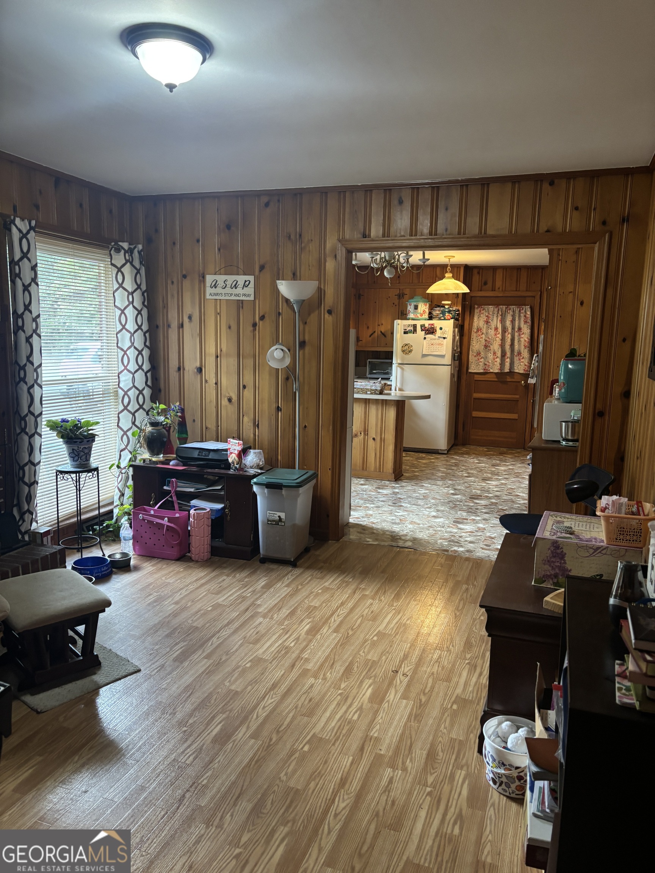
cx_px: 328
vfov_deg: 67.3
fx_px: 656
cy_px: 436
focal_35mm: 26
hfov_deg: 53.1
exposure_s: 1/60
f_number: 1.6
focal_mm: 5.96
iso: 250
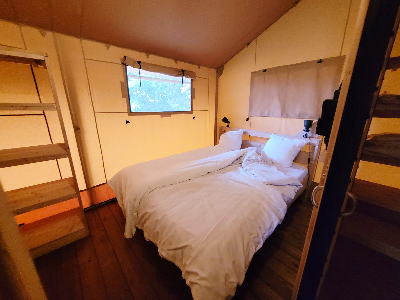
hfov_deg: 106.2
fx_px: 150
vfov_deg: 89.9
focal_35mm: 13
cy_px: 150
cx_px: 200
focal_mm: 1.74
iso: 800
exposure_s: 1/33
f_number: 2.2
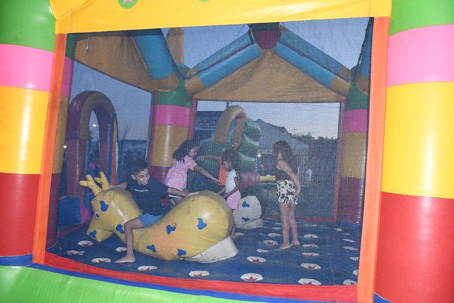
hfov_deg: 67.4
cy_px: 152
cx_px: 227
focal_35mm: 27
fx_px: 341
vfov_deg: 47.9
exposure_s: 1/200
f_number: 5
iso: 3200
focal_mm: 18
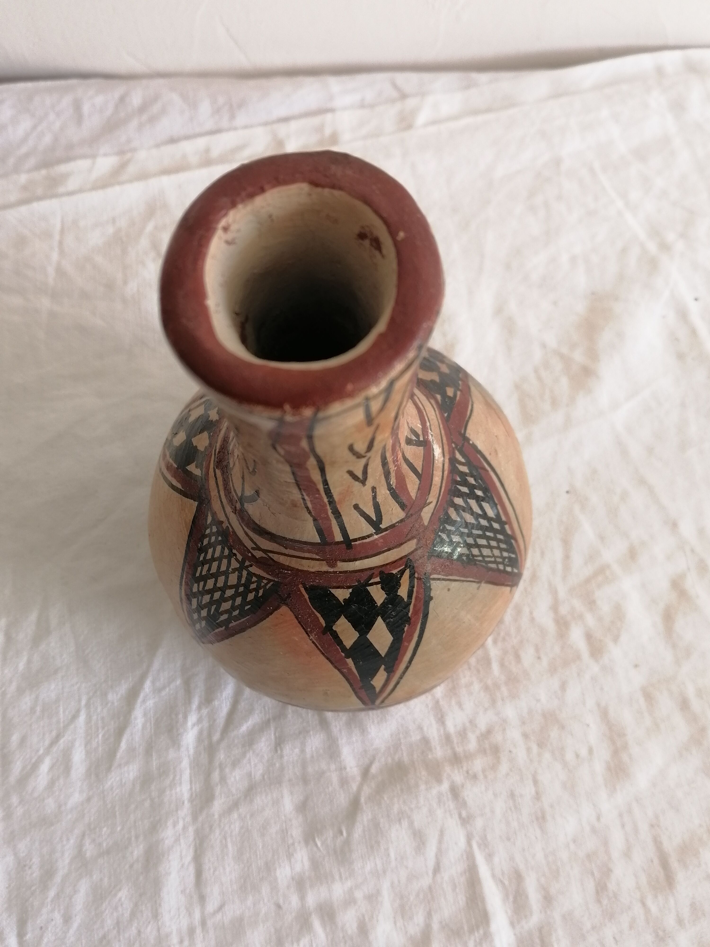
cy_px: 474
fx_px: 957
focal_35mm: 35
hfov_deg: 40.7
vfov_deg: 52.6
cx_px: 355
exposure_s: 1/33.3
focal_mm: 5.4
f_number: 1.8
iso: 80
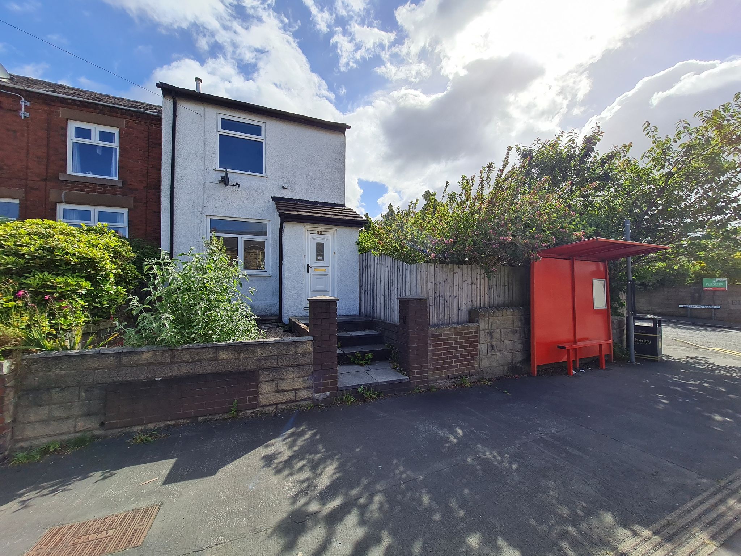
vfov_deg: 89.9
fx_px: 278
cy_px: 278
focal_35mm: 13
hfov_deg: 106.2
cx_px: 370
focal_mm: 1.74
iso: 50
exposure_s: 1/1300
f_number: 2.2
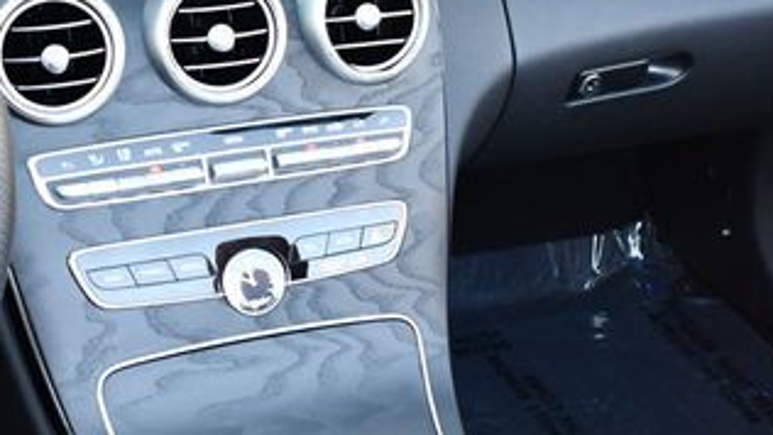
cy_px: 139
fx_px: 1743
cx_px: 164
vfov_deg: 14.2
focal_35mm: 85
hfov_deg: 24.6
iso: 800
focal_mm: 20
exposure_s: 1/160
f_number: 3.5
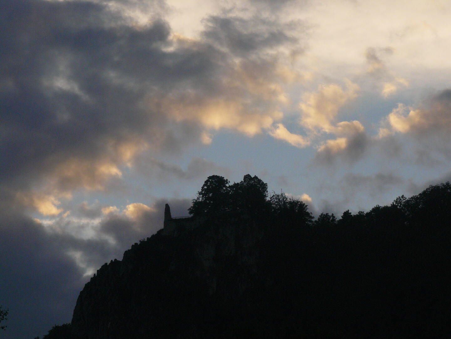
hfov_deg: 13.1
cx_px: 226
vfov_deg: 9.8
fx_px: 1967
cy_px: 170
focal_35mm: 151
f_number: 6.3
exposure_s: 1/400
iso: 200
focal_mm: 25.1
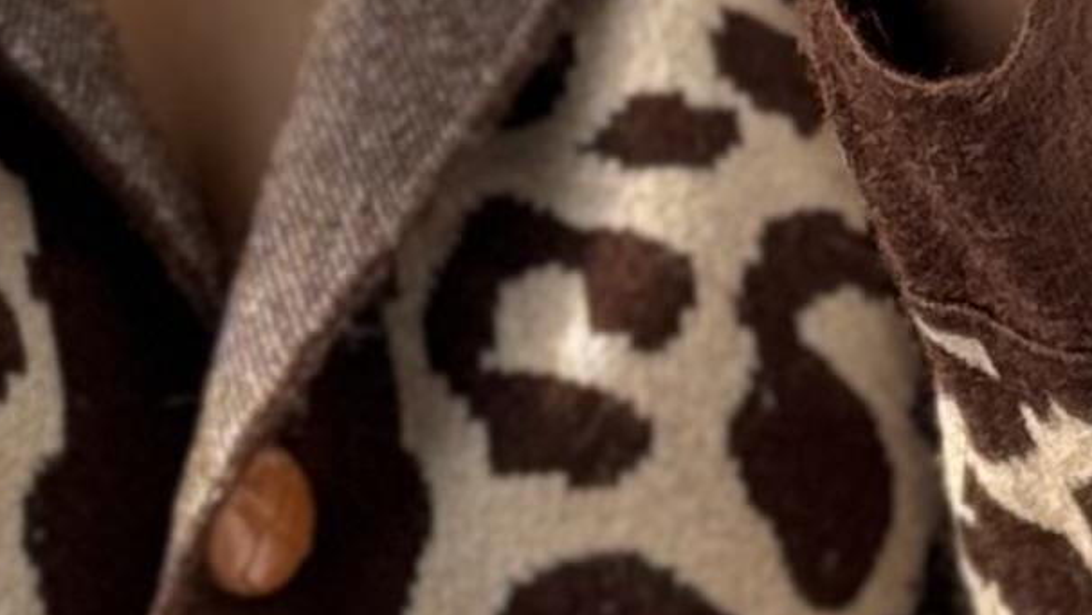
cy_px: 620
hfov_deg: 6.2
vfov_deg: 3.5
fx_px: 10077
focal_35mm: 348
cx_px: 303
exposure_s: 1/641
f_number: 1.78
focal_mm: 6.76
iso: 80
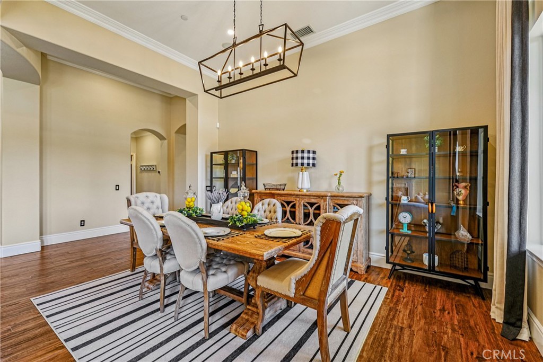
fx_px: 222
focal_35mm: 15
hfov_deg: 101.5
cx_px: 272
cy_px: 181
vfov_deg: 78.5
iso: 400
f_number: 8
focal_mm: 14.7
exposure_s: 1/40
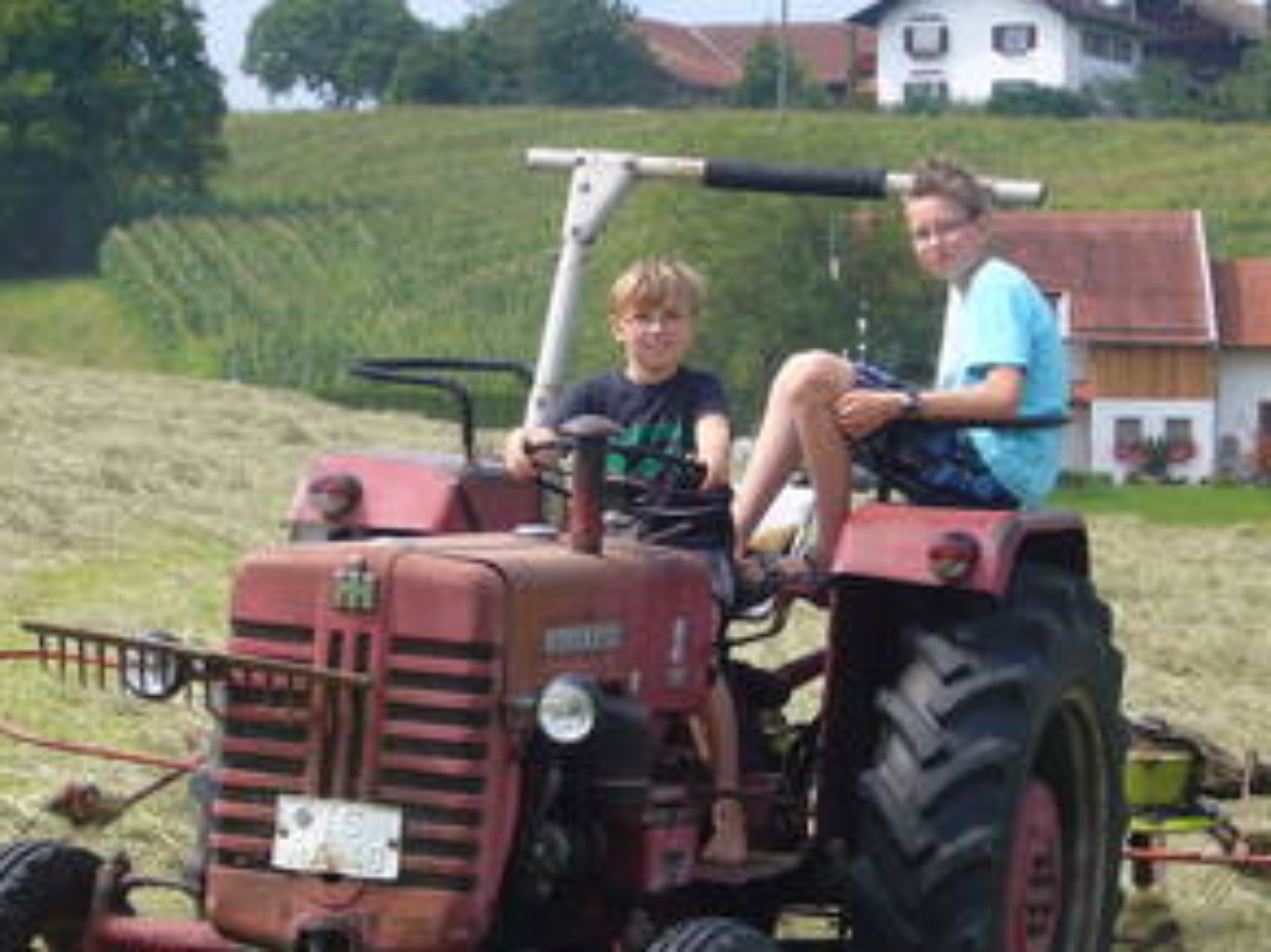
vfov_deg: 7.6
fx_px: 7157
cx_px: 712
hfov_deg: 10.1
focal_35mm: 195
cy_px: 550
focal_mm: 16.8
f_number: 5.6
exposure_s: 1/250
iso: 80
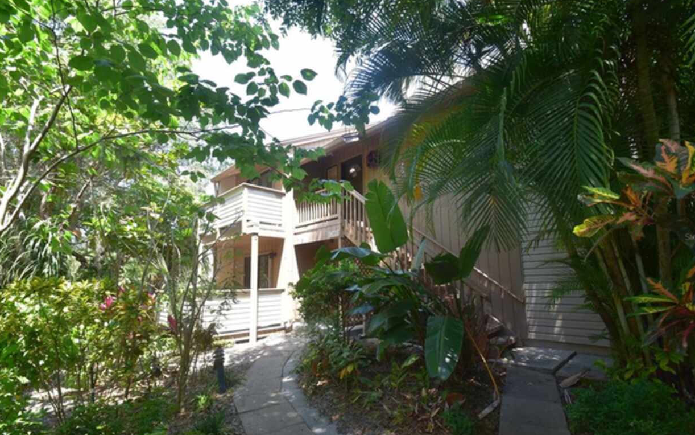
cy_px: 237
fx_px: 303
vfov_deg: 71.1
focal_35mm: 16
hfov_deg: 97.8
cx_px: 362
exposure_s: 1/80
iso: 400
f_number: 8
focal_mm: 10
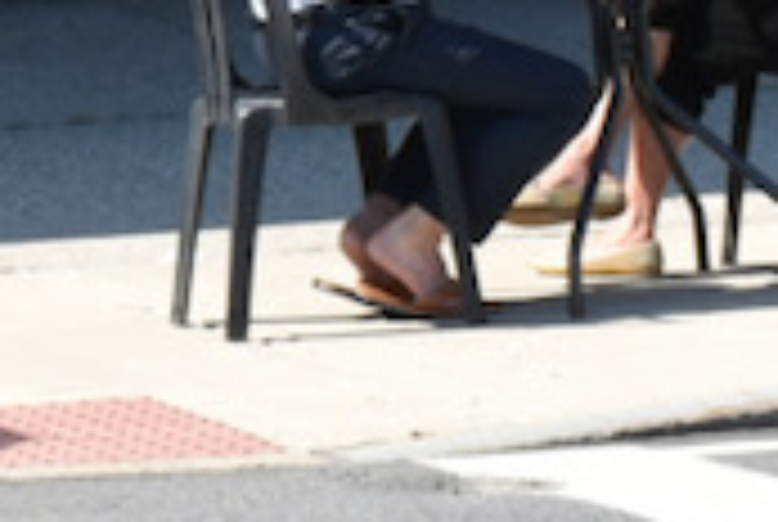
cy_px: -454
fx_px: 7187
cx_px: -877
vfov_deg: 4.1
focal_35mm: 332
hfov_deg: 6.0
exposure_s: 1/500
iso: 280
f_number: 8
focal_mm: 30
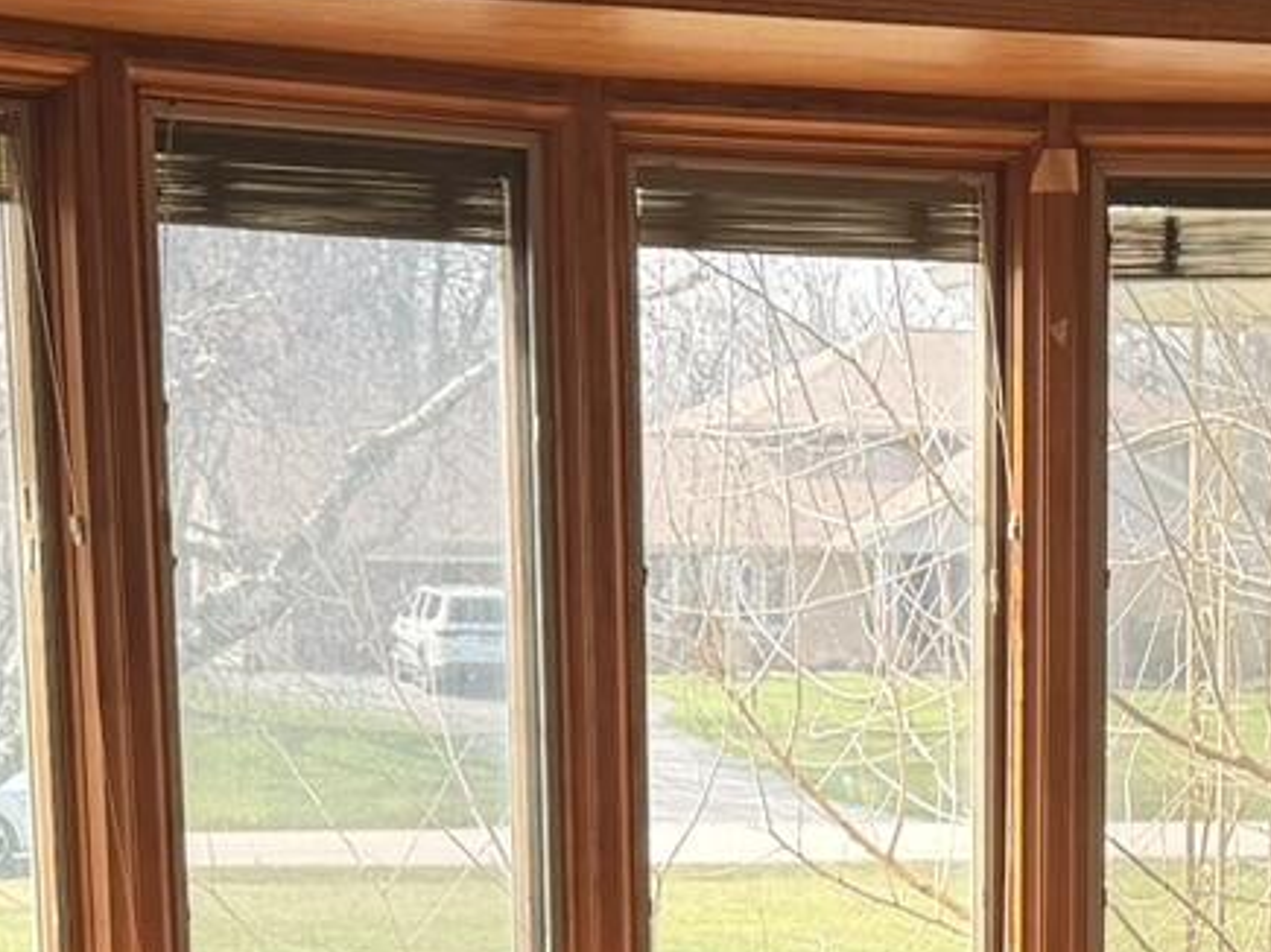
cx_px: 1142
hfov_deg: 17.2
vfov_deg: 12.5
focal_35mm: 113
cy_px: 1410
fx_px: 4148
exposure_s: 1/194
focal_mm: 6.76
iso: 80
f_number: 1.78
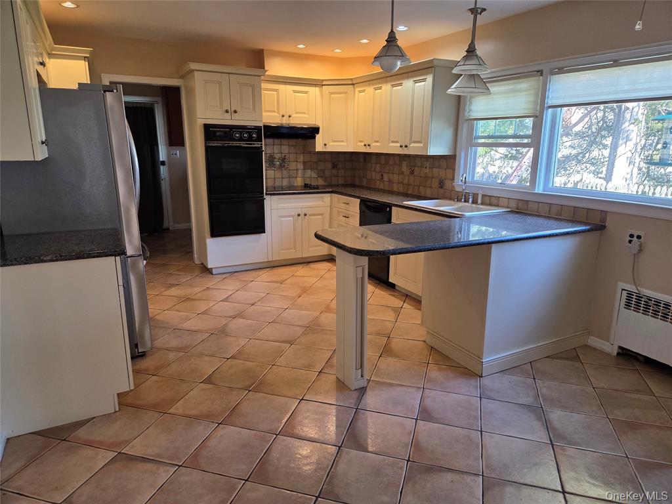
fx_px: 446
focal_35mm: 23
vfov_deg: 58.9
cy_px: 252
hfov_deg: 73.9
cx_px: 336
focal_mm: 5.4
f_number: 1.8
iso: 160
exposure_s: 1/120
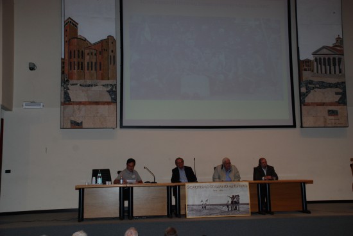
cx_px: 176
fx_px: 412
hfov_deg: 46.4
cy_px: 118
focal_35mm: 42
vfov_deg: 32.0
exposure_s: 1/60
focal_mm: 28
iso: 400
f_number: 5.6
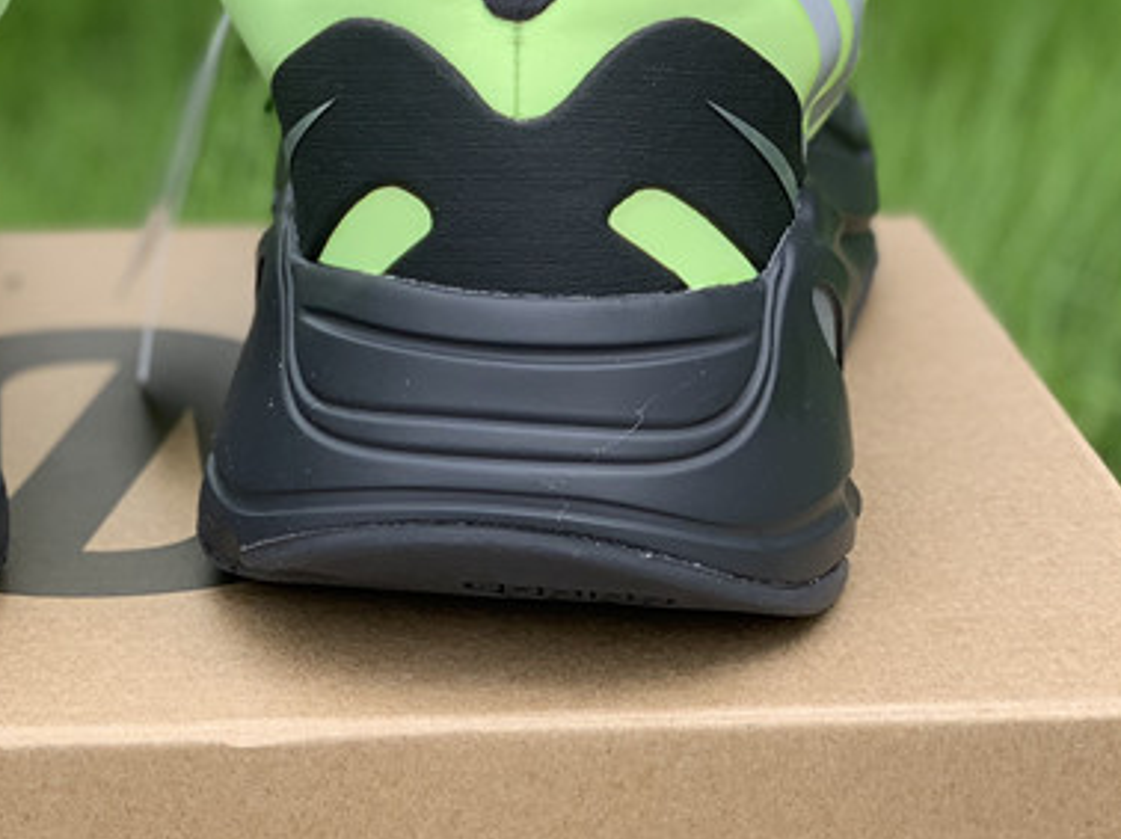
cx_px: 30
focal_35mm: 117
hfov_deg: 16.5
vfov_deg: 12.5
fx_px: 3787
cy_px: 82
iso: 16
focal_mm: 6
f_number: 2.4
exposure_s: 1/403
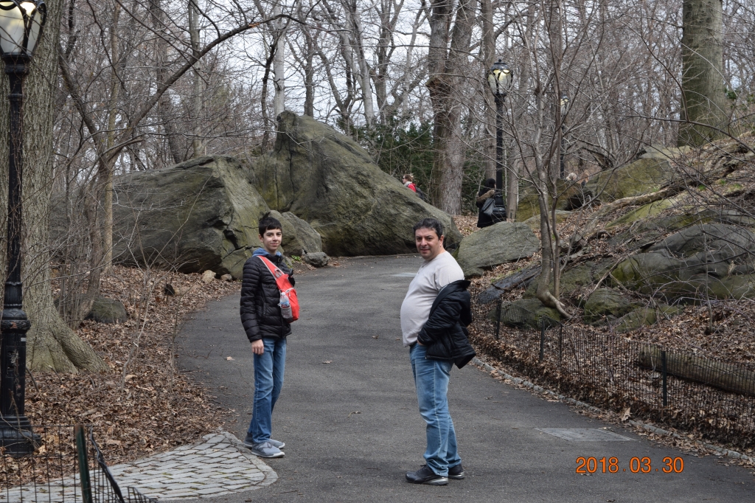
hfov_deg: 24.6
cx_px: 378
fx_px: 1730
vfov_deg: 16.5
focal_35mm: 82
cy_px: 252
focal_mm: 55
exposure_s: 1/250
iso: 250
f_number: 8
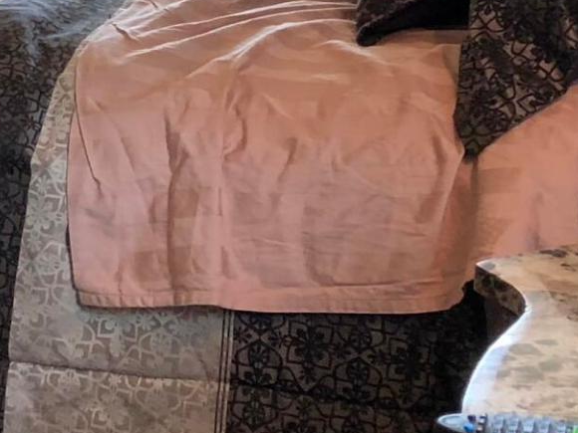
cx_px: -175
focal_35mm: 139
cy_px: -117
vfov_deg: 10.5
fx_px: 2321
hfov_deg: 13.7
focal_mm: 3.99
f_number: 1.8
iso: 25
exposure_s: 1/30
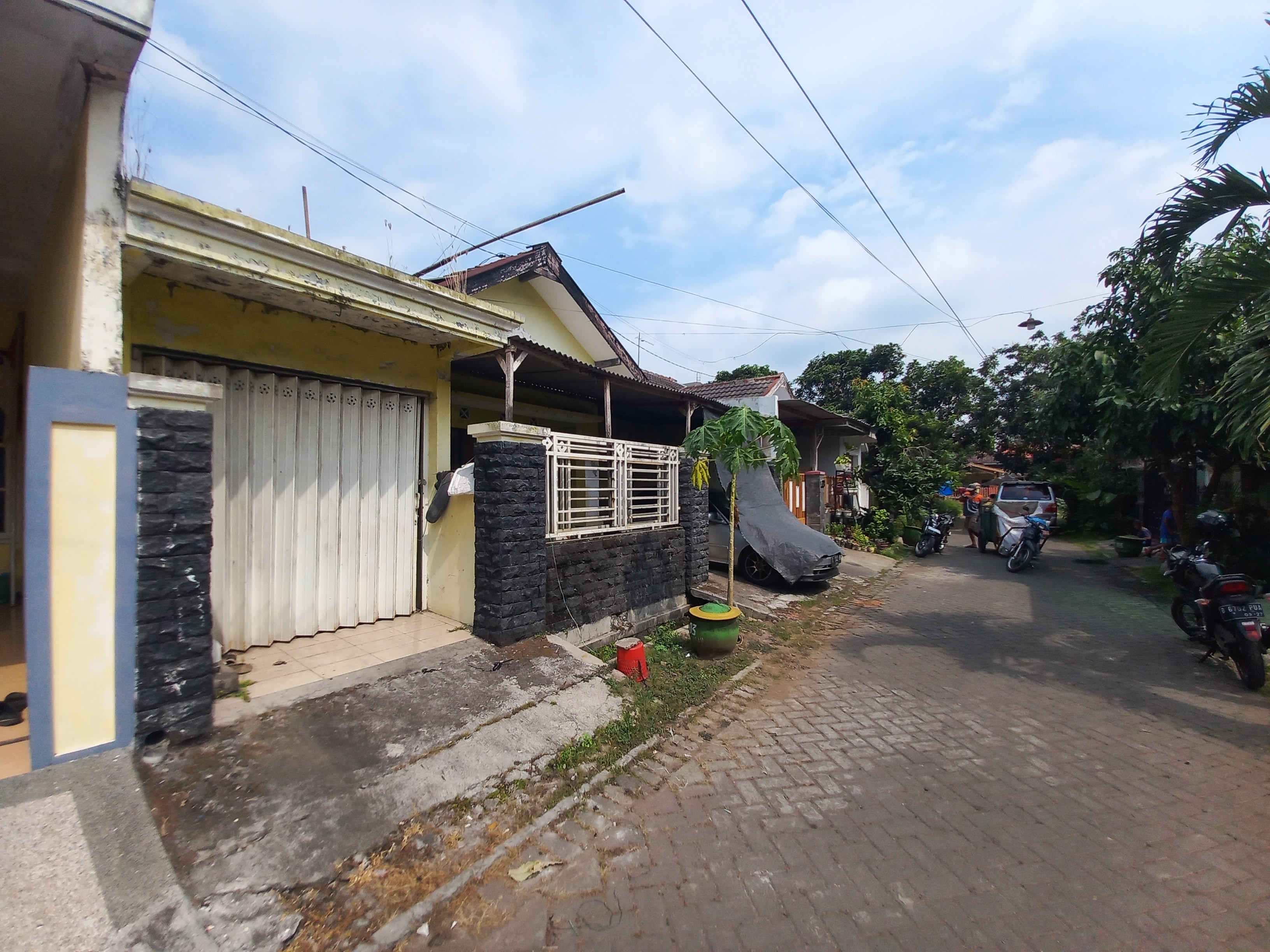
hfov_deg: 106.2
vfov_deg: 89.9
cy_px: 476
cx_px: 635
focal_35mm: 13
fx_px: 477
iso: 40
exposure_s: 1/1140
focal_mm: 1.42
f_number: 2.2
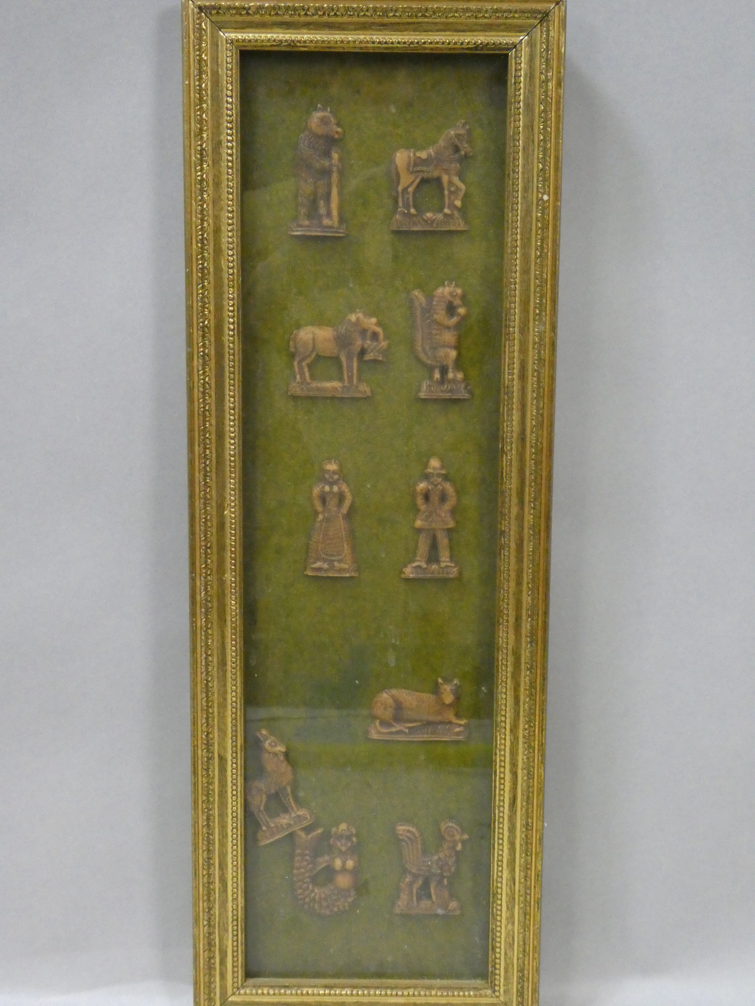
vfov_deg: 35.5
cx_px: 378
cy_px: 503
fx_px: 1570
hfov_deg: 27.0
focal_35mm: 54
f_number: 4.1
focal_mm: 9.6
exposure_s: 1/60
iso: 1600
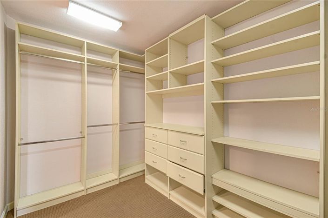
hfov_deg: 100.4
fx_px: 137
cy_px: 109
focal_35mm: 15
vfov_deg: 77.2
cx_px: 164
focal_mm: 10
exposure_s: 1.3
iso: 100
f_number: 7.1
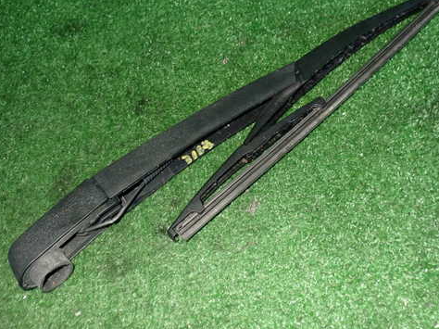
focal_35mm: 38
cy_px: 154
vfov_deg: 37.7
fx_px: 482
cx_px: 242
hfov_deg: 48.9
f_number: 6.3
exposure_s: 1/30
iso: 320
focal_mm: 5.4
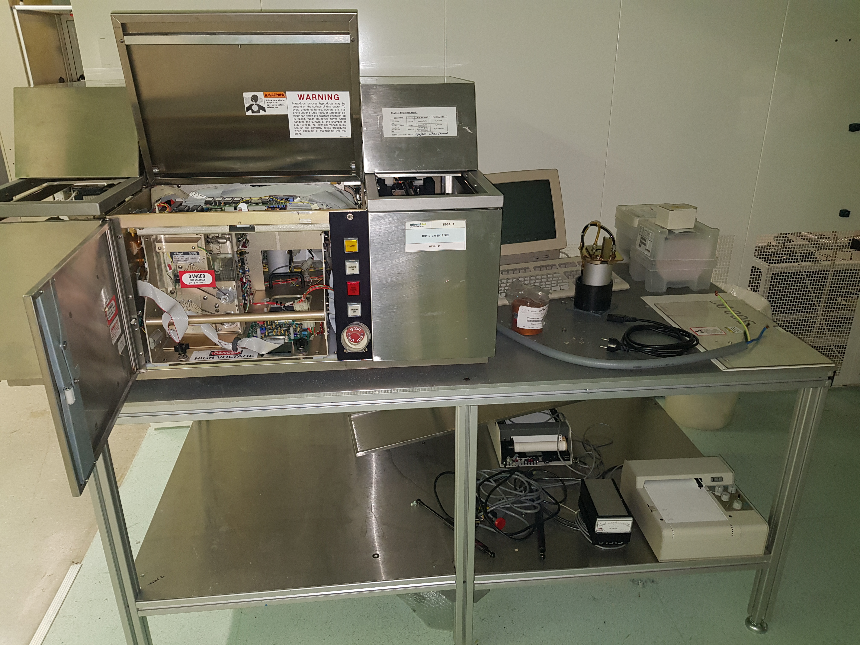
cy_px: 322
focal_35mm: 26
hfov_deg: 67.3
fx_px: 646
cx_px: 430
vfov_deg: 53.1
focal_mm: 4.3
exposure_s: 1/17
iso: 125
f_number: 1.7
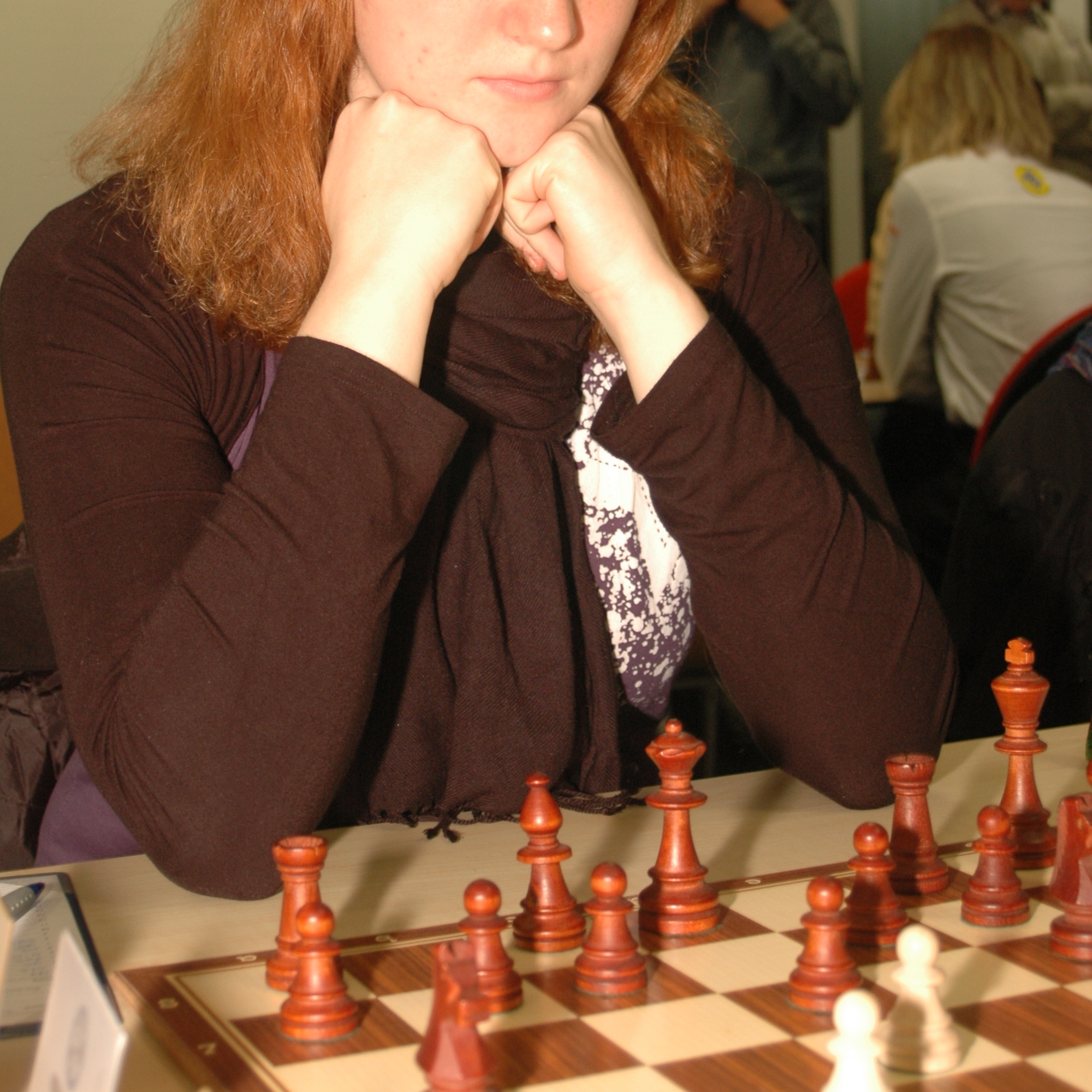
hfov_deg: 26.1
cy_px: 383
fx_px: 2356
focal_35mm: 66
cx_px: 549
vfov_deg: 26.0
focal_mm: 34
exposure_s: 1/60
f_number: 4.8
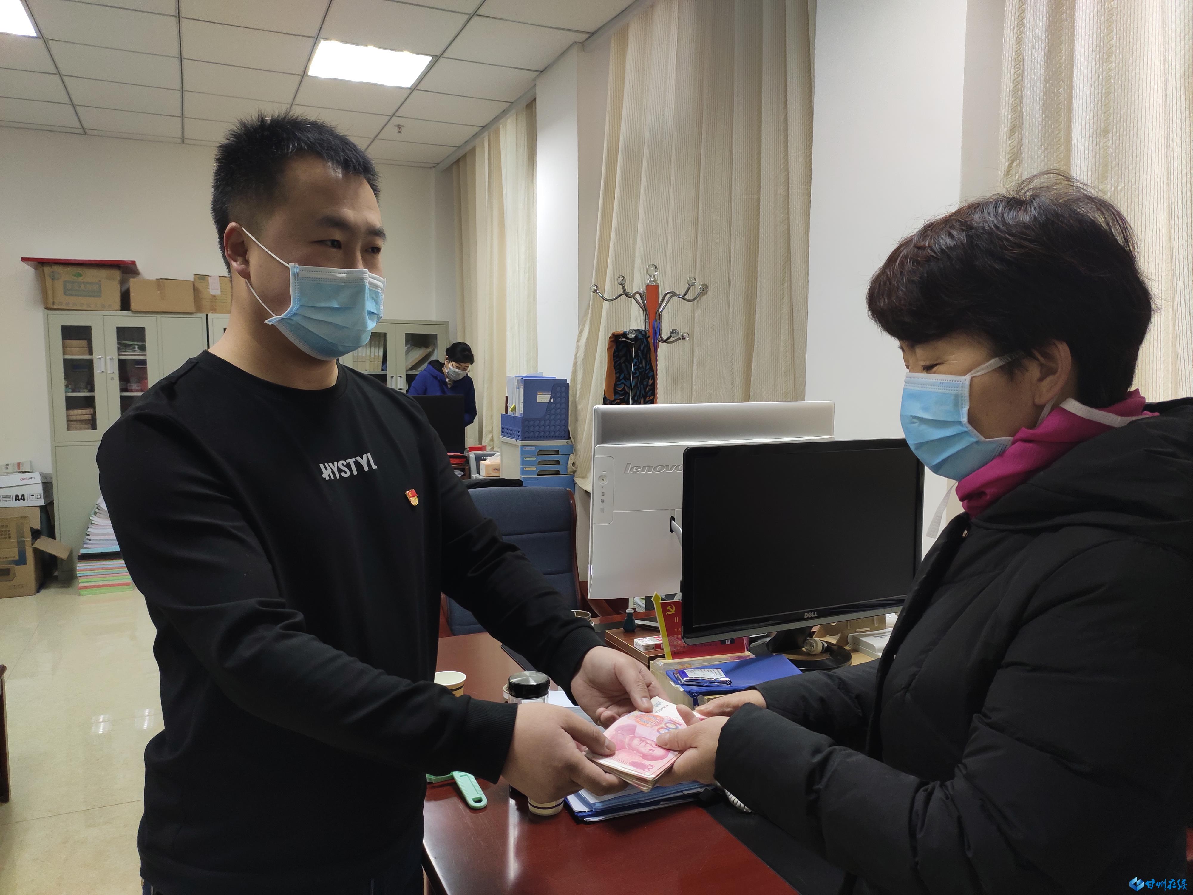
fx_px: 862
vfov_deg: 54.9
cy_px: 448
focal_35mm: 25
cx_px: 596
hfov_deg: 69.4
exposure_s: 1/33
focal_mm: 4.74
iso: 581
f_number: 1.79
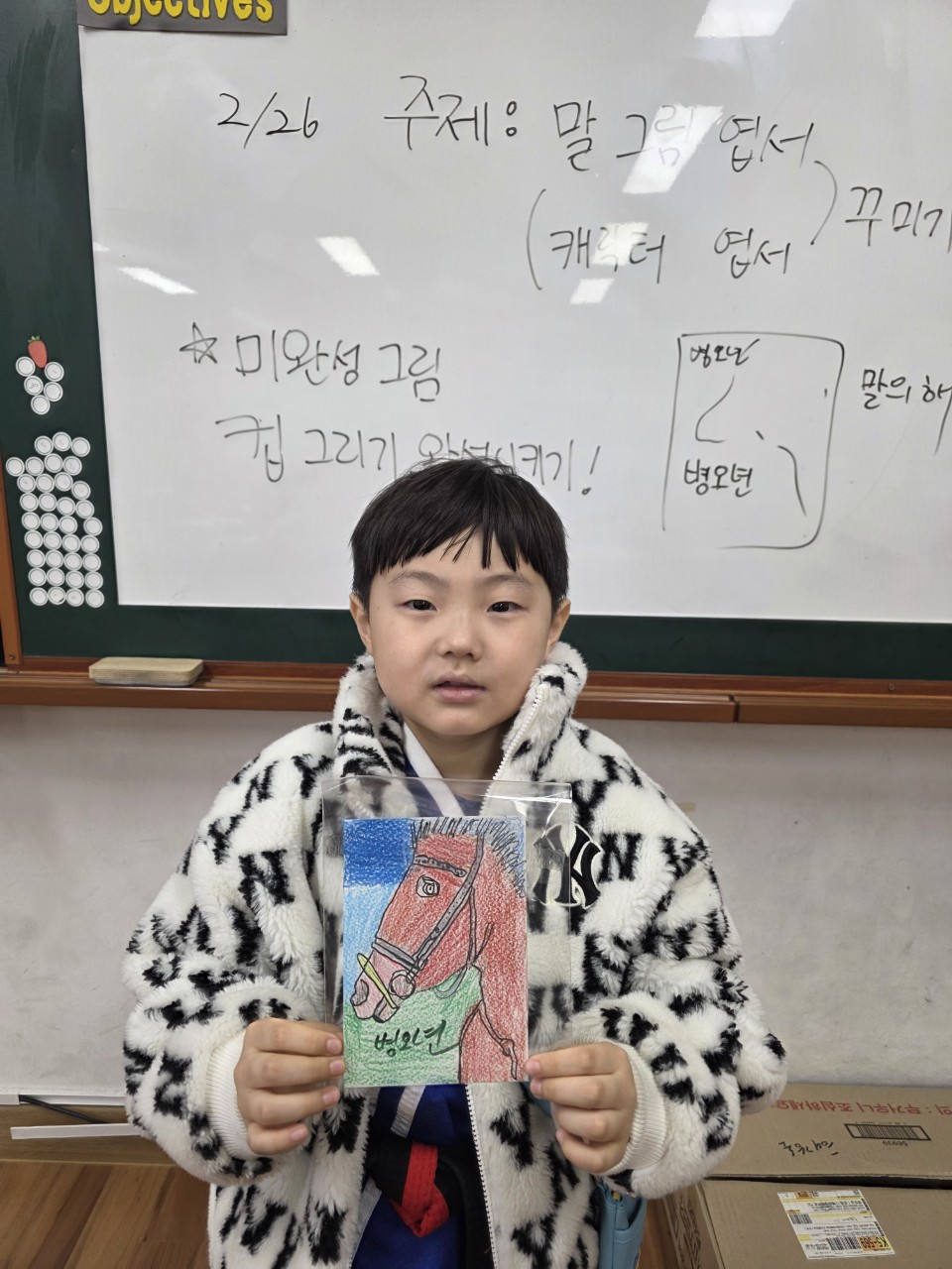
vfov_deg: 73.9
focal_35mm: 23
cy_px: 634
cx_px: 476
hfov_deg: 58.9
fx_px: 843
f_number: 1.7
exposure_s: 1/120
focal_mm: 6.3
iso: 100
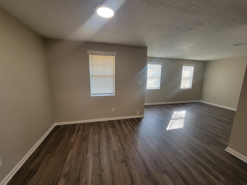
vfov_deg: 89.9
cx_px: 124
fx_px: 93
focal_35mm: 13
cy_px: 92
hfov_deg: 106.2
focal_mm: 2.2
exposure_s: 1/60
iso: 160
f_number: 2.2
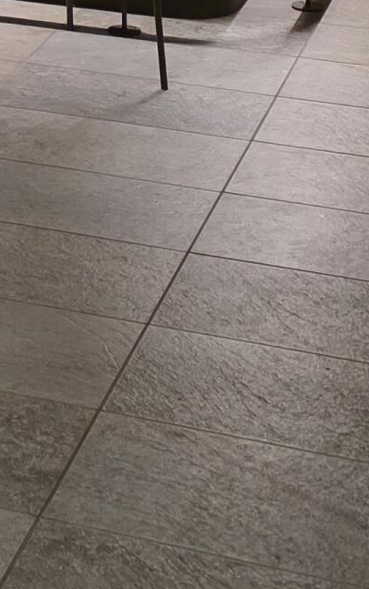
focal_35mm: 113
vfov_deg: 16.2
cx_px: -72
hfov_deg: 11.4
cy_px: -386
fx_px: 1816
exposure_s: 1/120
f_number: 1.7
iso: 800
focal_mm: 6.3
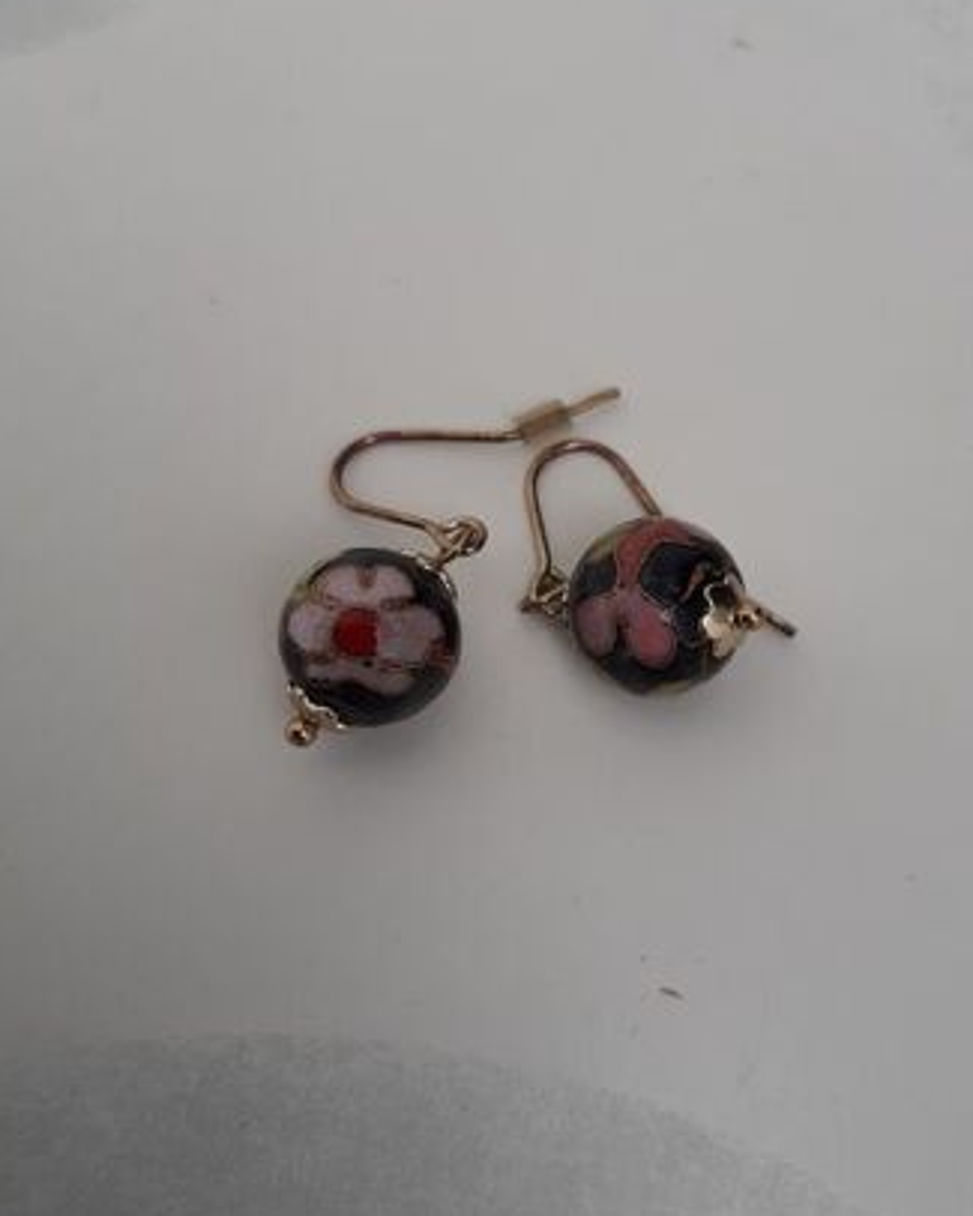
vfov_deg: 45.7
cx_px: 545
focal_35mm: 40
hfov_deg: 37.3
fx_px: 1439
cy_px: 536
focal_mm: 3.92
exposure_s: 1/117
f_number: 1.7
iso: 40
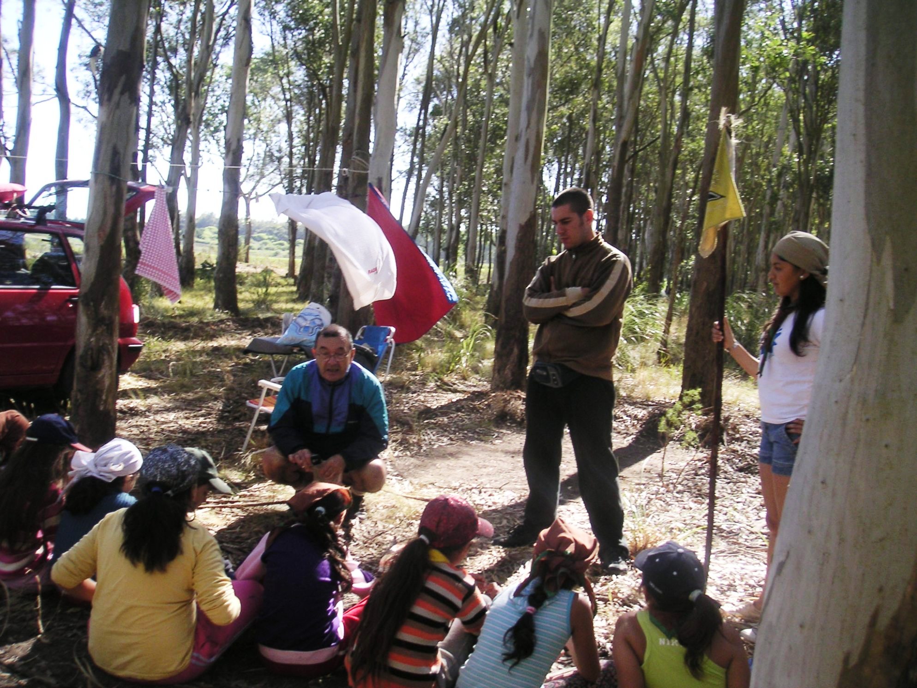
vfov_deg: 37.7
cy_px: 344
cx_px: 458
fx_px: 1007
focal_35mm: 38
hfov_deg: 49.0
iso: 50
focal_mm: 6
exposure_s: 1/250
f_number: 2.8
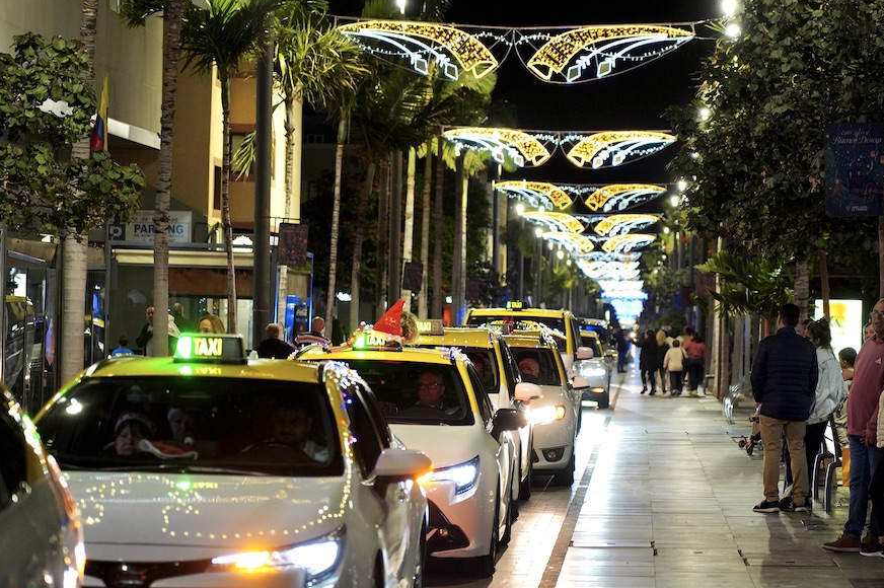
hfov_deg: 17.4
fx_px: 2895
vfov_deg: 11.6
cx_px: 463
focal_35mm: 118
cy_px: 294
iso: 2500
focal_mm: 105
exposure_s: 1/200
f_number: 4
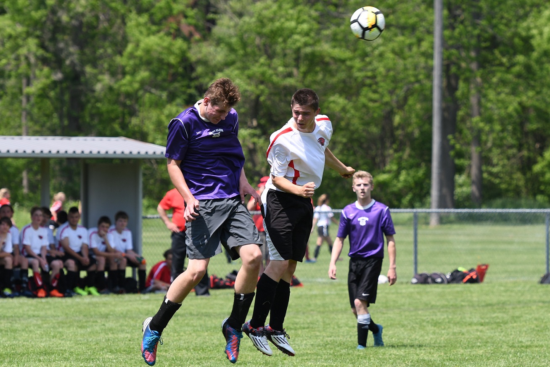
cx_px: 275
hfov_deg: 9.5
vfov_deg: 6.3
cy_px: 184
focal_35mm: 218
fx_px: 3324
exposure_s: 1/1000
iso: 180
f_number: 4.5
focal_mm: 145
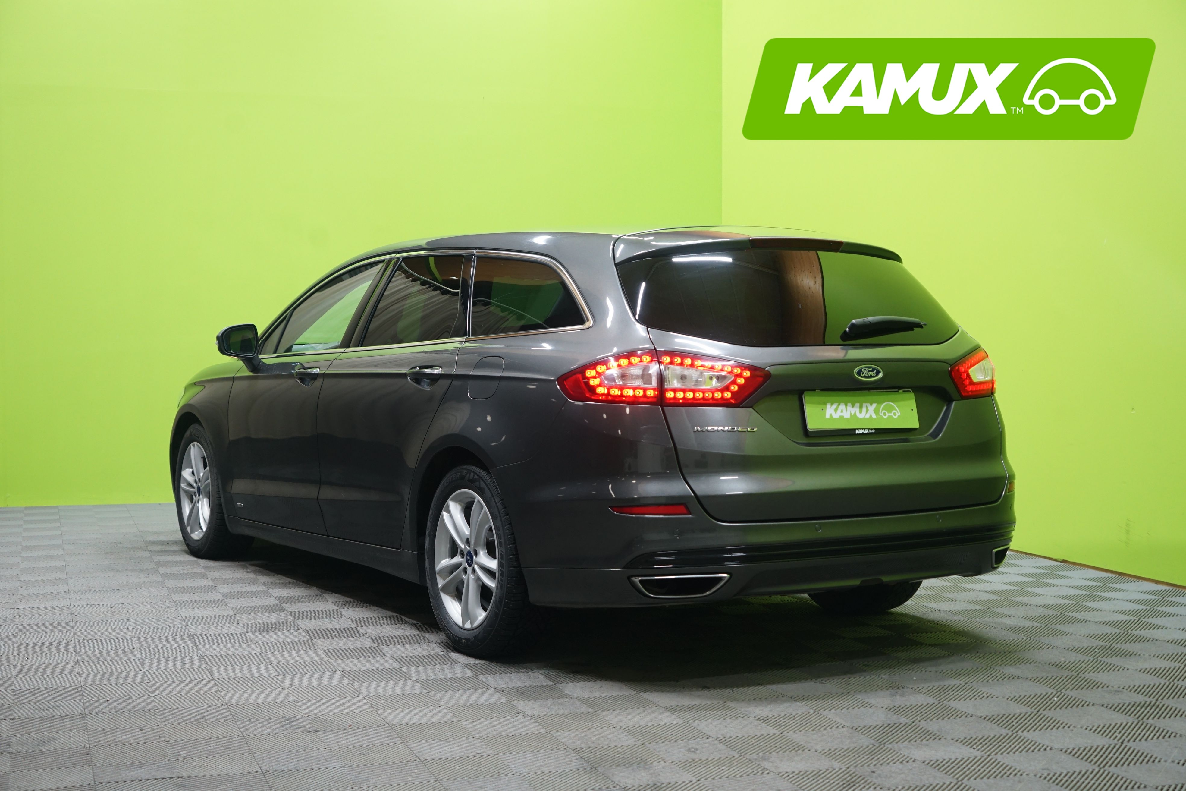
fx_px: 1680
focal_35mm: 51
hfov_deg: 38.9
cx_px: 593
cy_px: 396
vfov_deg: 26.5
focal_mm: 51
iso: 800
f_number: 5
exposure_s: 1/20
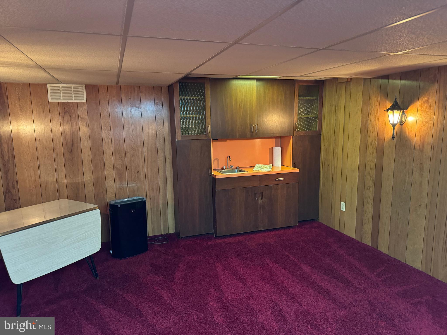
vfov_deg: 56.8
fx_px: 310
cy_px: 168
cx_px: 224
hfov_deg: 71.6
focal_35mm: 24
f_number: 1.78
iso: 800
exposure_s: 1/30
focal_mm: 6.76
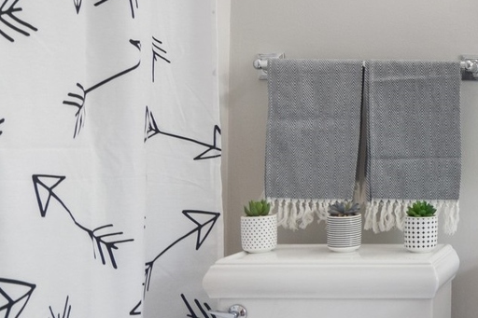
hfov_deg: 28.3
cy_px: 131
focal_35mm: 57
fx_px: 757
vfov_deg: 23.7
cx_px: 635
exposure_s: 1/15
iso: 200
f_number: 8
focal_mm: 12
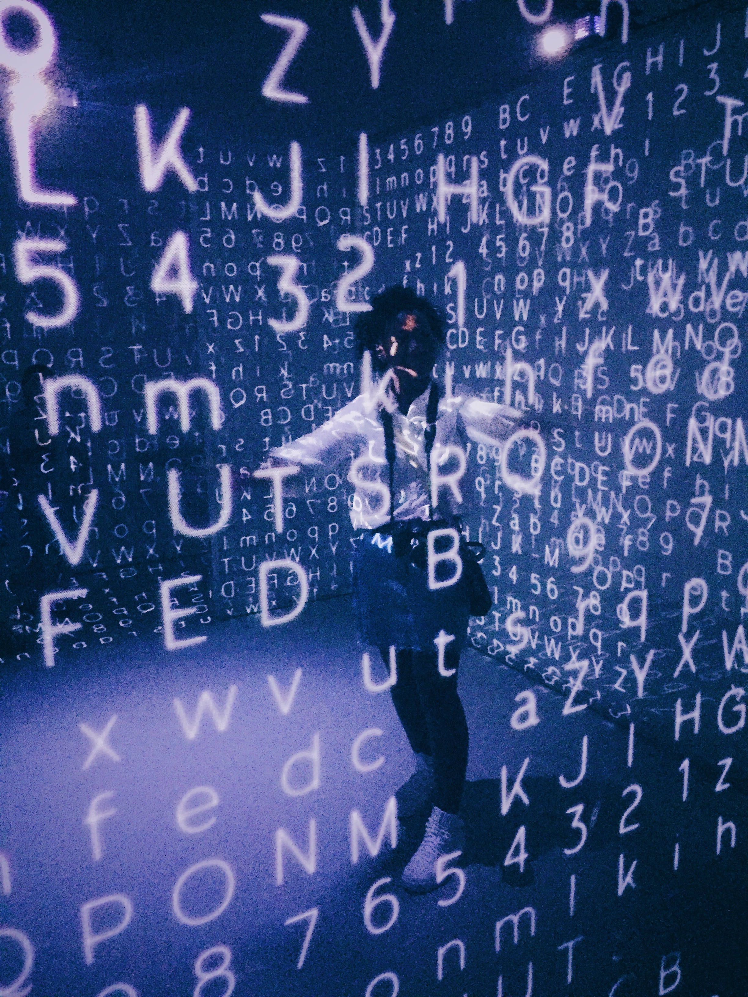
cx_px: 374
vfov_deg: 61.7
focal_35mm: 29
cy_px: 498
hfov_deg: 48.2
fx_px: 836
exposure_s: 1/15
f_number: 2.2
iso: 800
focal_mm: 4.15
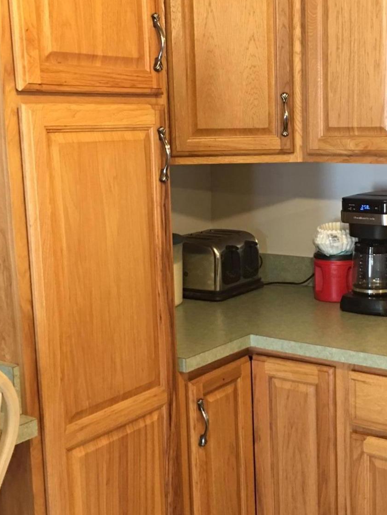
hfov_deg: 27.7
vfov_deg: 36.8
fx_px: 775
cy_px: 260
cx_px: 283
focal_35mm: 52
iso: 64
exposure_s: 1/4
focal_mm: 4.15
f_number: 2.2
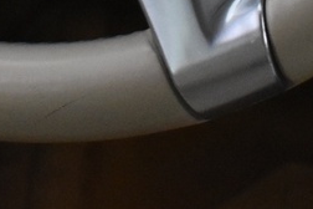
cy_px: -452
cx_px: 19
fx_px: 2262
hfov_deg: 7.9
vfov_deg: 5.0
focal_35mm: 260
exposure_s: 1/40
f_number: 4
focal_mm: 27
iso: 2200
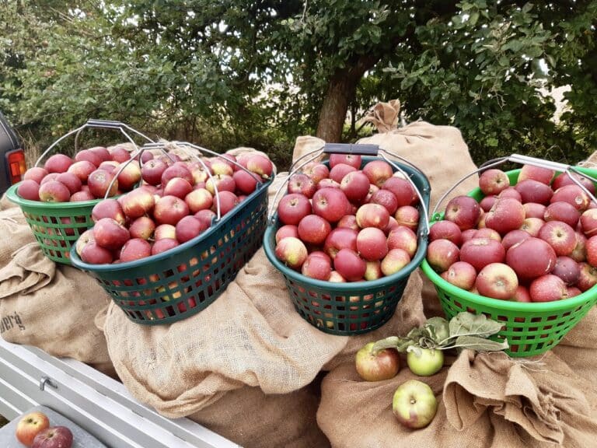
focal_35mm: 26
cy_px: 224
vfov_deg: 53.1
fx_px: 448
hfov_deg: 67.3
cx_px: 298
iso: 40
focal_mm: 3.92
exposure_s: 1/232
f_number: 1.7
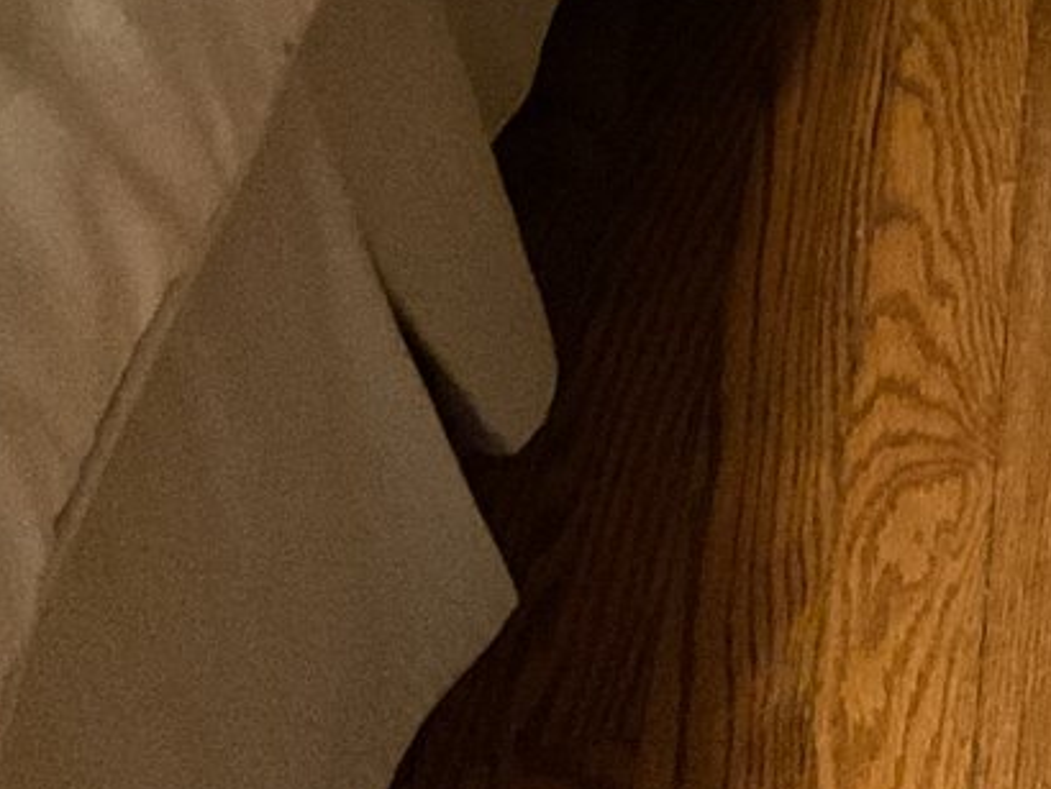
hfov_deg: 15.9
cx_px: 1834
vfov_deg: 12.8
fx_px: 3251
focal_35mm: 107
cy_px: -549
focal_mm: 3
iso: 500
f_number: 1.8
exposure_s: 1/20
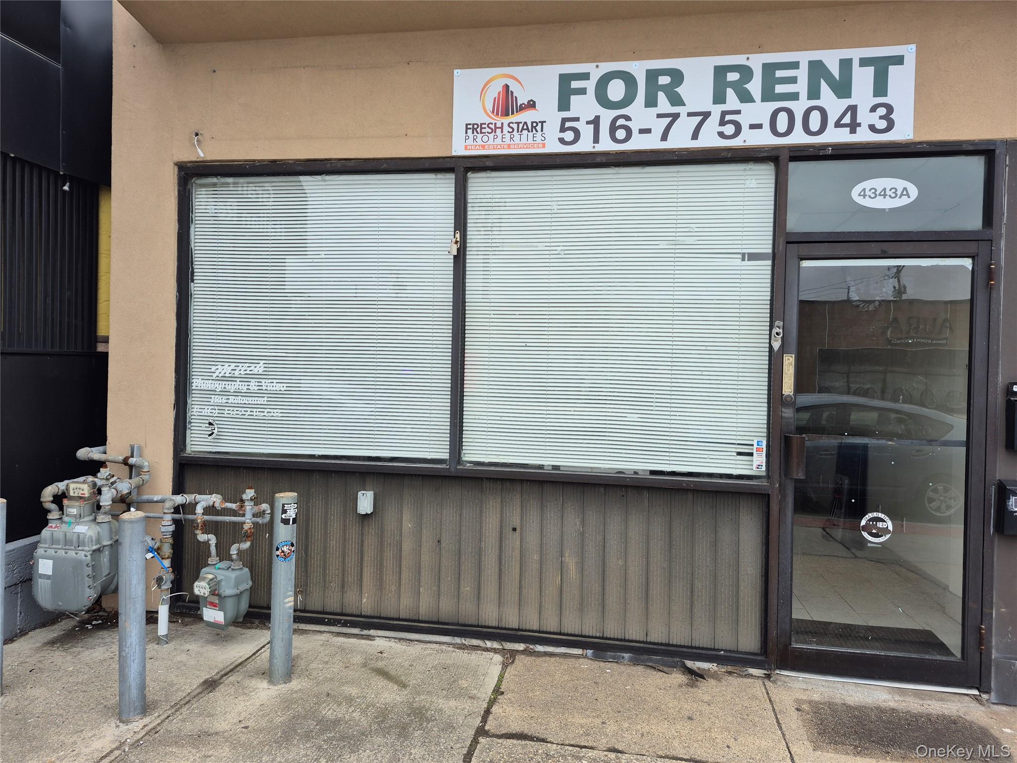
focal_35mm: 23
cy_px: 382
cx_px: 508
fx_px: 676
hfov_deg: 73.9
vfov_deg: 58.9
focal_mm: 5.4
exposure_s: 1/191
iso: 25
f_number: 1.8
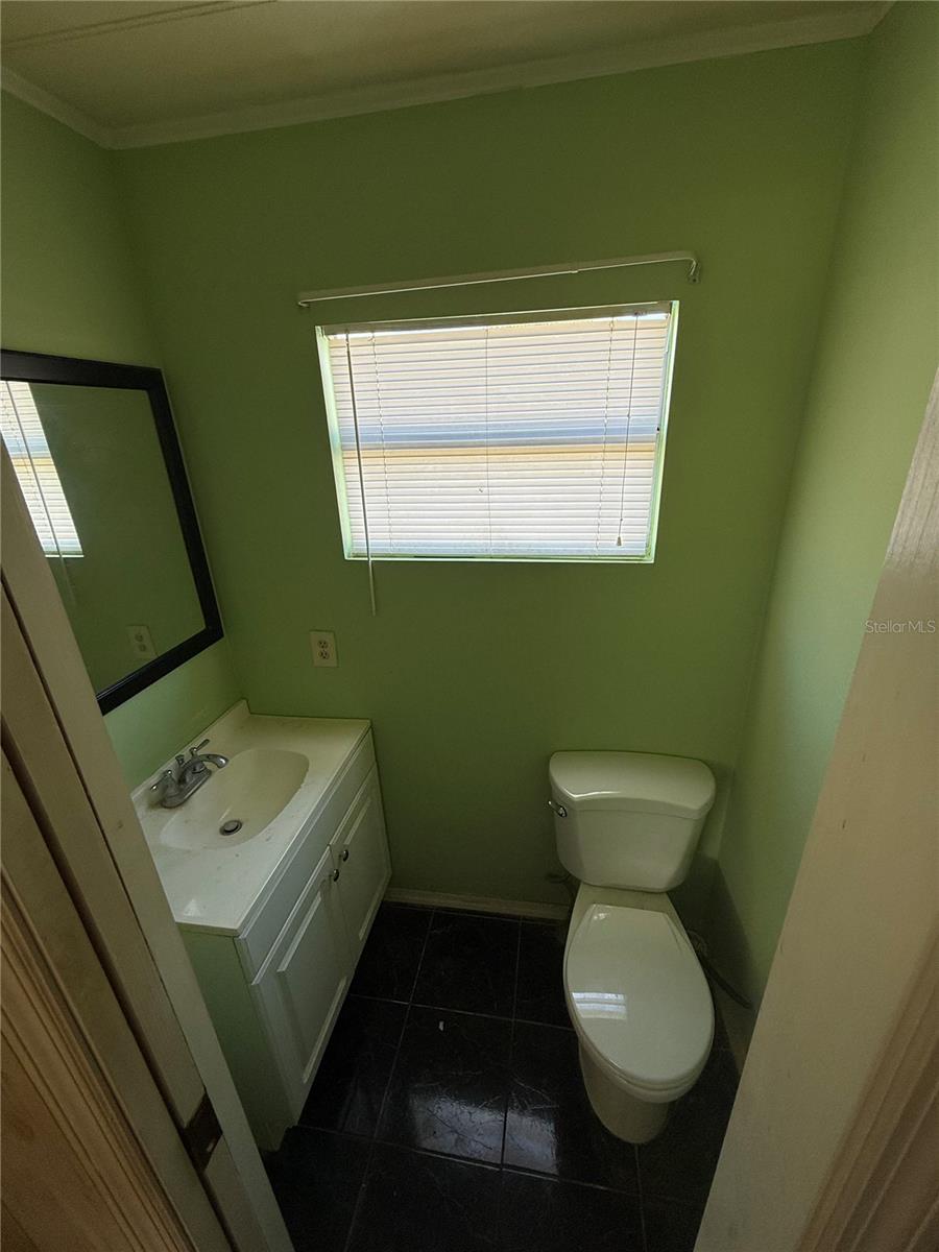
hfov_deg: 85.7
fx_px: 506
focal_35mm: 14
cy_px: 626
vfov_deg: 102.1
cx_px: 470
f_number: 2.2
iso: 50
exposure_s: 1/99
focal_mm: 2.22
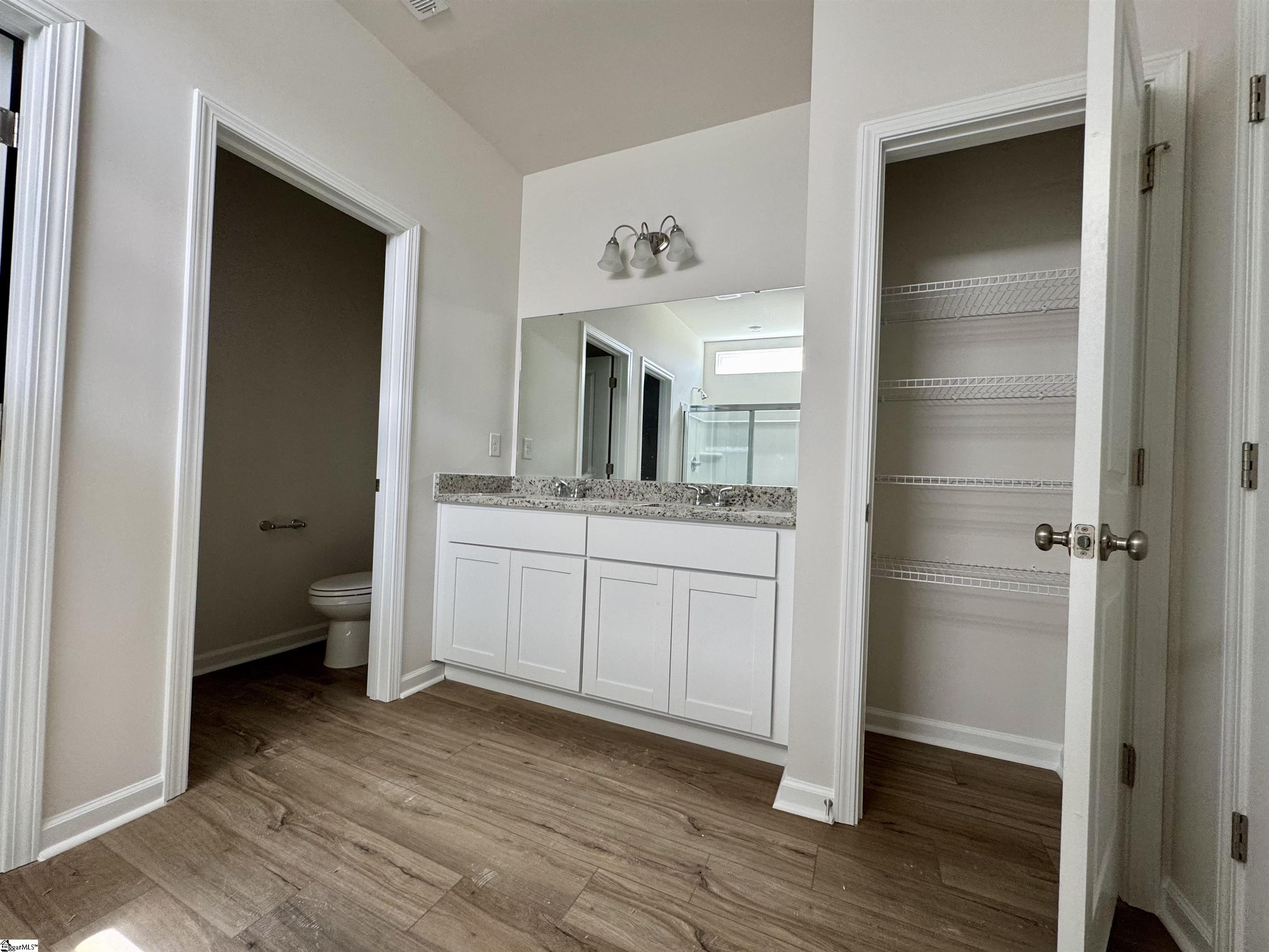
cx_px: 634
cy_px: 476
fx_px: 513
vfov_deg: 85.7
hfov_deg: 102.1
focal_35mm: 14
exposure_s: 1/99
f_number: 2.2
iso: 160
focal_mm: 2.22
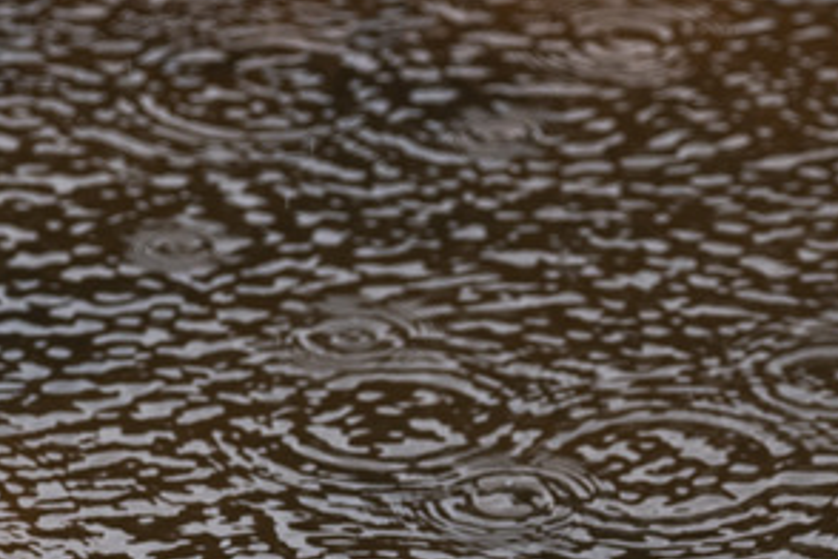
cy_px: 684
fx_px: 16177
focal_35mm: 695
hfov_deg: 3.0
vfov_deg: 2.0
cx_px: 650
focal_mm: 170
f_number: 4.5
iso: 800
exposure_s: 1/800
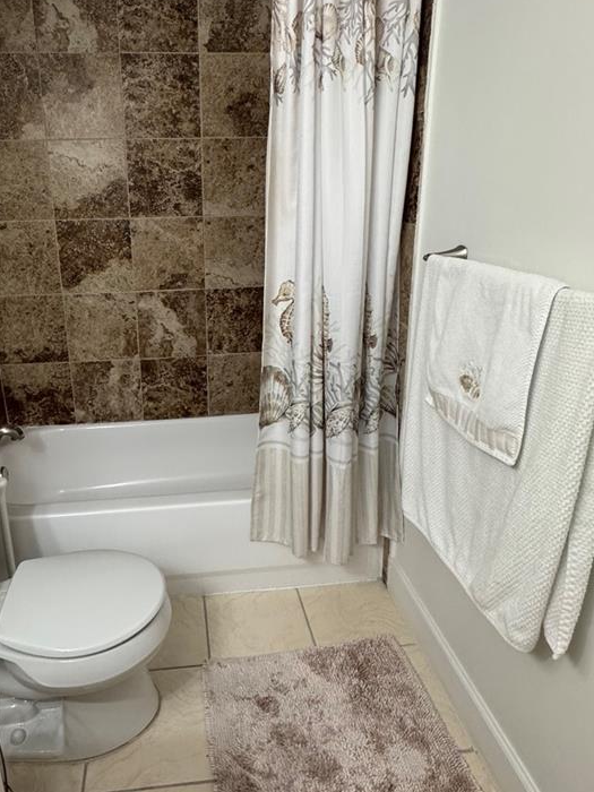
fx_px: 549
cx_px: 216
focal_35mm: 24
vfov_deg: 71.4
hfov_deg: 56.0
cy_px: 356
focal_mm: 2.22
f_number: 2.2
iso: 320
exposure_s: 1/120
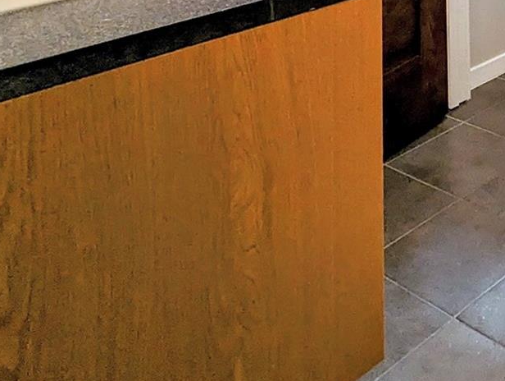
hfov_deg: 30.2
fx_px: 774
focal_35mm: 53
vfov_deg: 22.1
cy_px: -214
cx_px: 621
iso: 214
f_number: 2.2
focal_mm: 2.35
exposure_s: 1/24
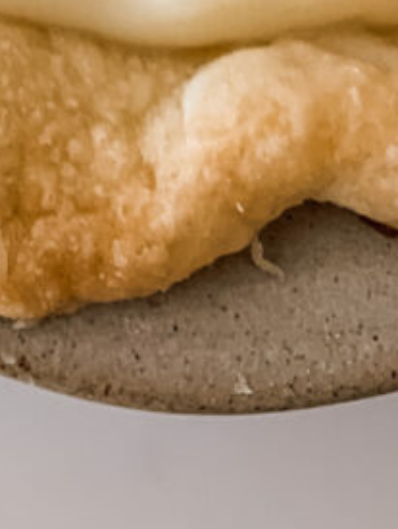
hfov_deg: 10.1
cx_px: -44
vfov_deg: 10.8
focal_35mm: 145
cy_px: -868
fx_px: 2218
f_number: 1.8
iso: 40
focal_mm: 4.25
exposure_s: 1/120
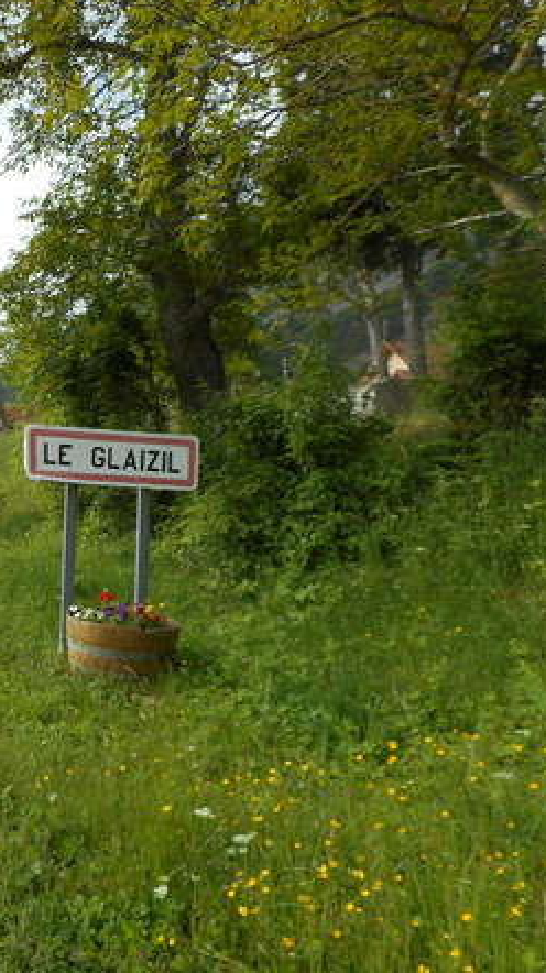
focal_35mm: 37
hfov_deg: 29.0
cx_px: -48
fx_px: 954
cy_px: 482
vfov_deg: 54.0
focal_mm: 4.5
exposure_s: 1/500
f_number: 3.7
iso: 80
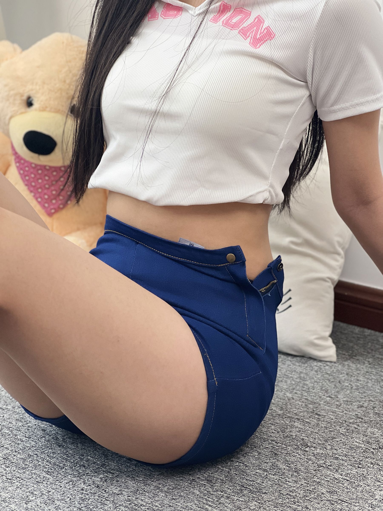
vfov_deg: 25.3
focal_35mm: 77
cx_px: 192
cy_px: 256
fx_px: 1136
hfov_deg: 19.1
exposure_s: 1/121
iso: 160
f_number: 2.8
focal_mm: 9
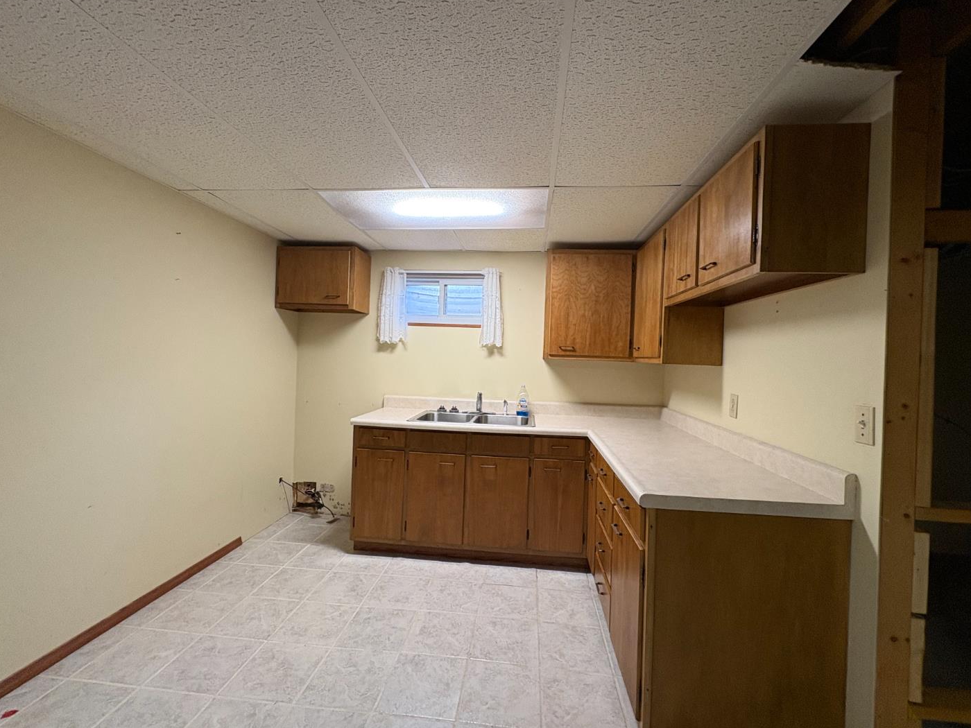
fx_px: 421
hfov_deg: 98.2
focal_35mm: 15
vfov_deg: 81.7
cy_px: 359
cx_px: 491
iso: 250
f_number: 2.2
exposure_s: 1/60
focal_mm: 2.22
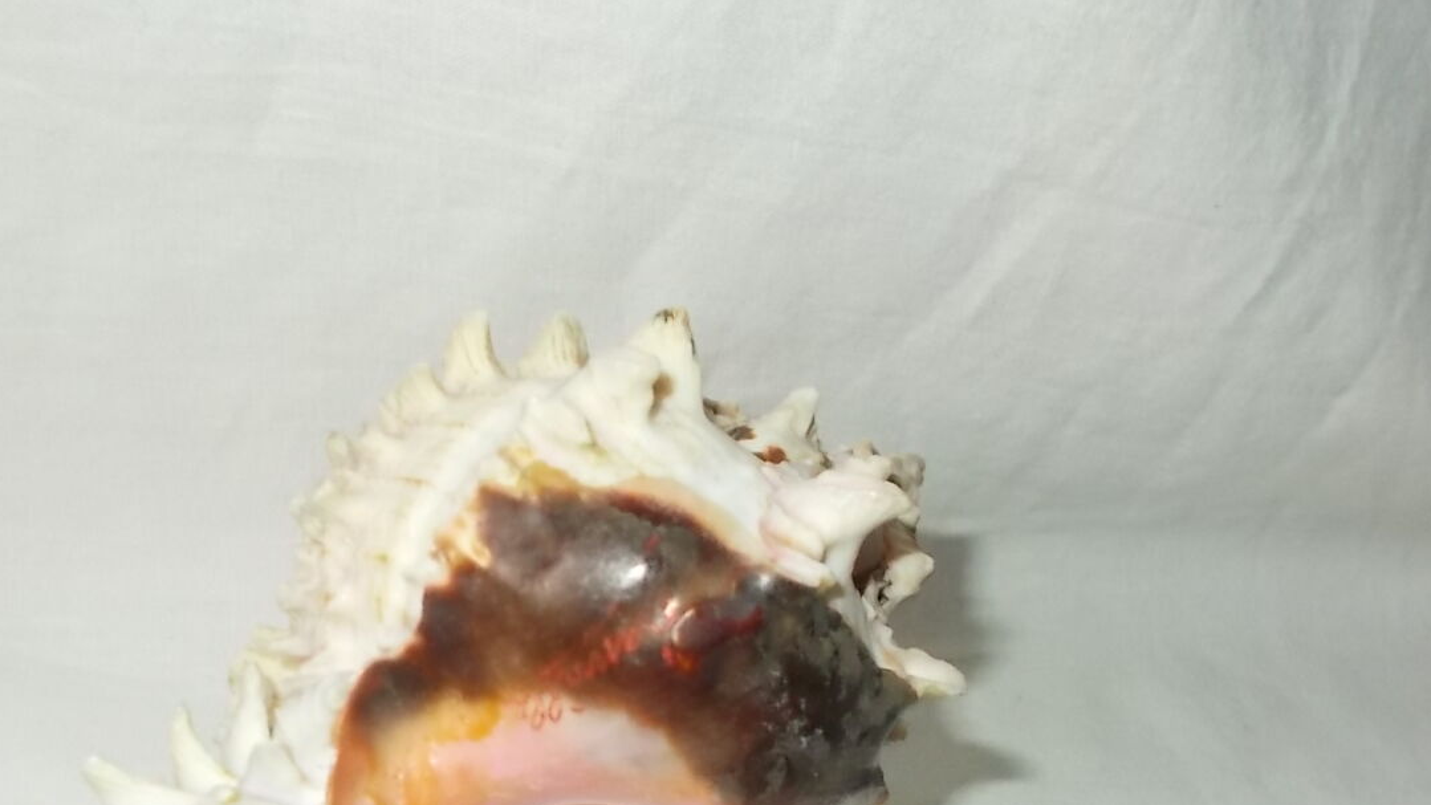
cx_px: 607
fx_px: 1594
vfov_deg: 27.2
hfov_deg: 48.2
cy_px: 749
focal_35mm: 42
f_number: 3.2
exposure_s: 1/25
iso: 200
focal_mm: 4.6
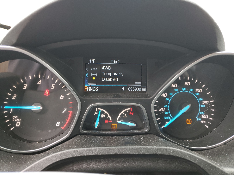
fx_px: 176
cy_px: 88
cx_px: 117
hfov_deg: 67.3
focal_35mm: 26
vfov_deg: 53.1
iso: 53
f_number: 1.5
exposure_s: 1/60.2
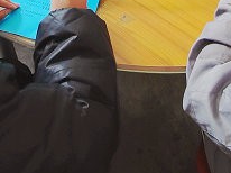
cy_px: -97
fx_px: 340
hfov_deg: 37.4
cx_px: 133
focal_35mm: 51
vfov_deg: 22.5
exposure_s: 1/33.3
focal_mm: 2.17
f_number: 2.2
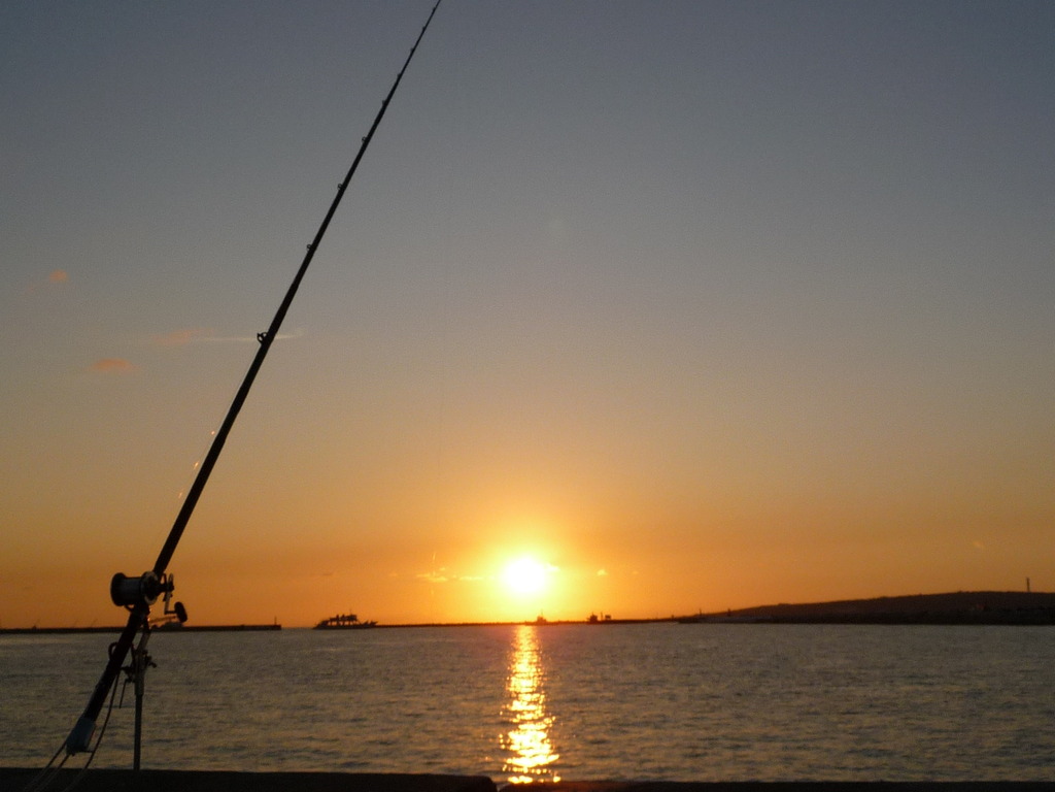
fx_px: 1402
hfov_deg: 41.2
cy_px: 396
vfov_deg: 31.5
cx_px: 528
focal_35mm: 46
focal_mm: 4.7
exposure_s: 1/320
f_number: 8
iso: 100
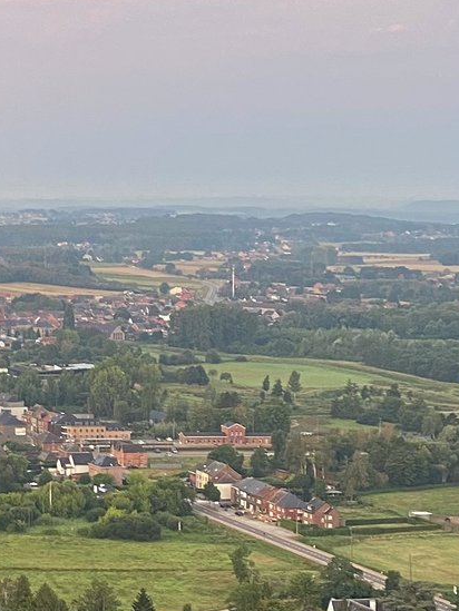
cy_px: 246
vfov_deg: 20.2
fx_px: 1714
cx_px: -369
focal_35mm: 97
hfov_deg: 13.6
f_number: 1.8
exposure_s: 1/78
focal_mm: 4.25
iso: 125
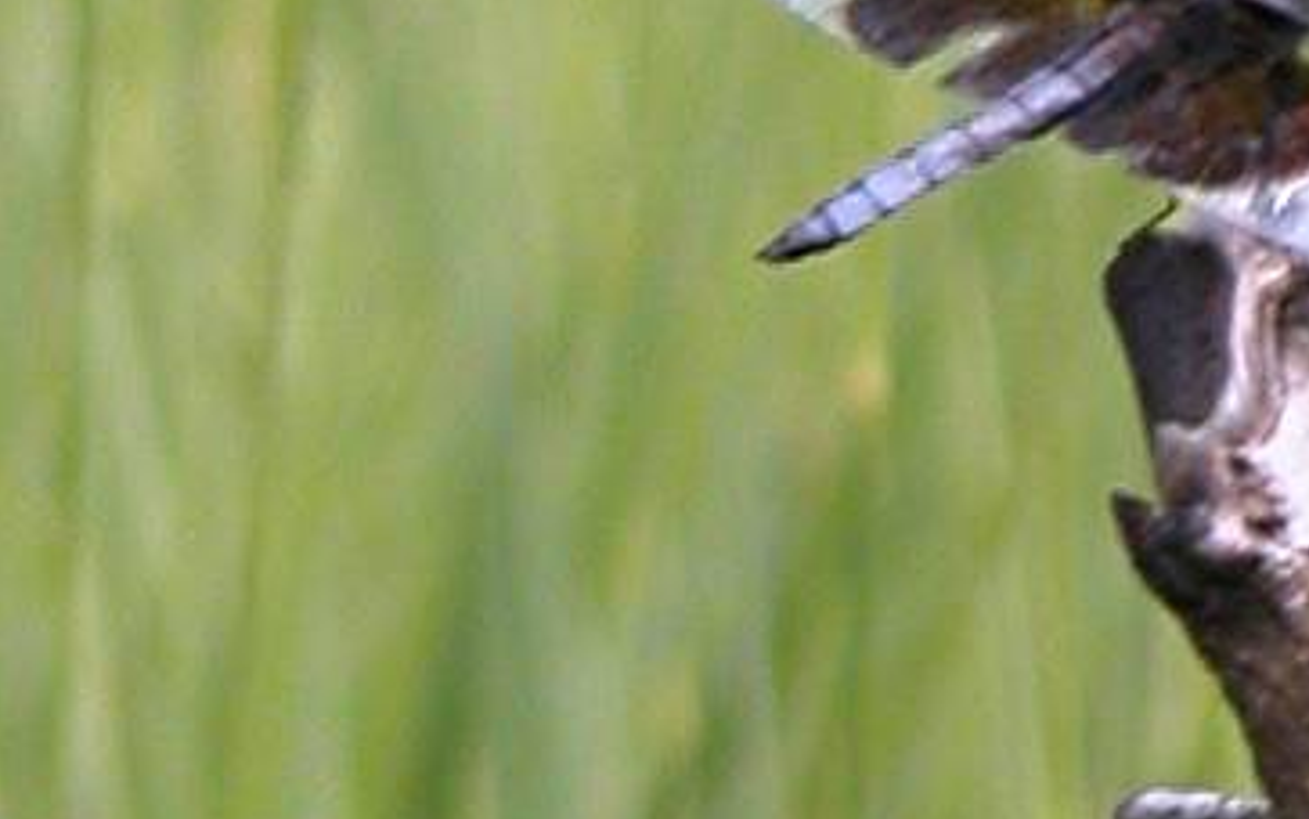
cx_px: 1493
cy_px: 776
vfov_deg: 1.3
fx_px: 37393
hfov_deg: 2.0
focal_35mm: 1048
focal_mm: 71.2
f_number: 4.2
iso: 100
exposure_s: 1/541
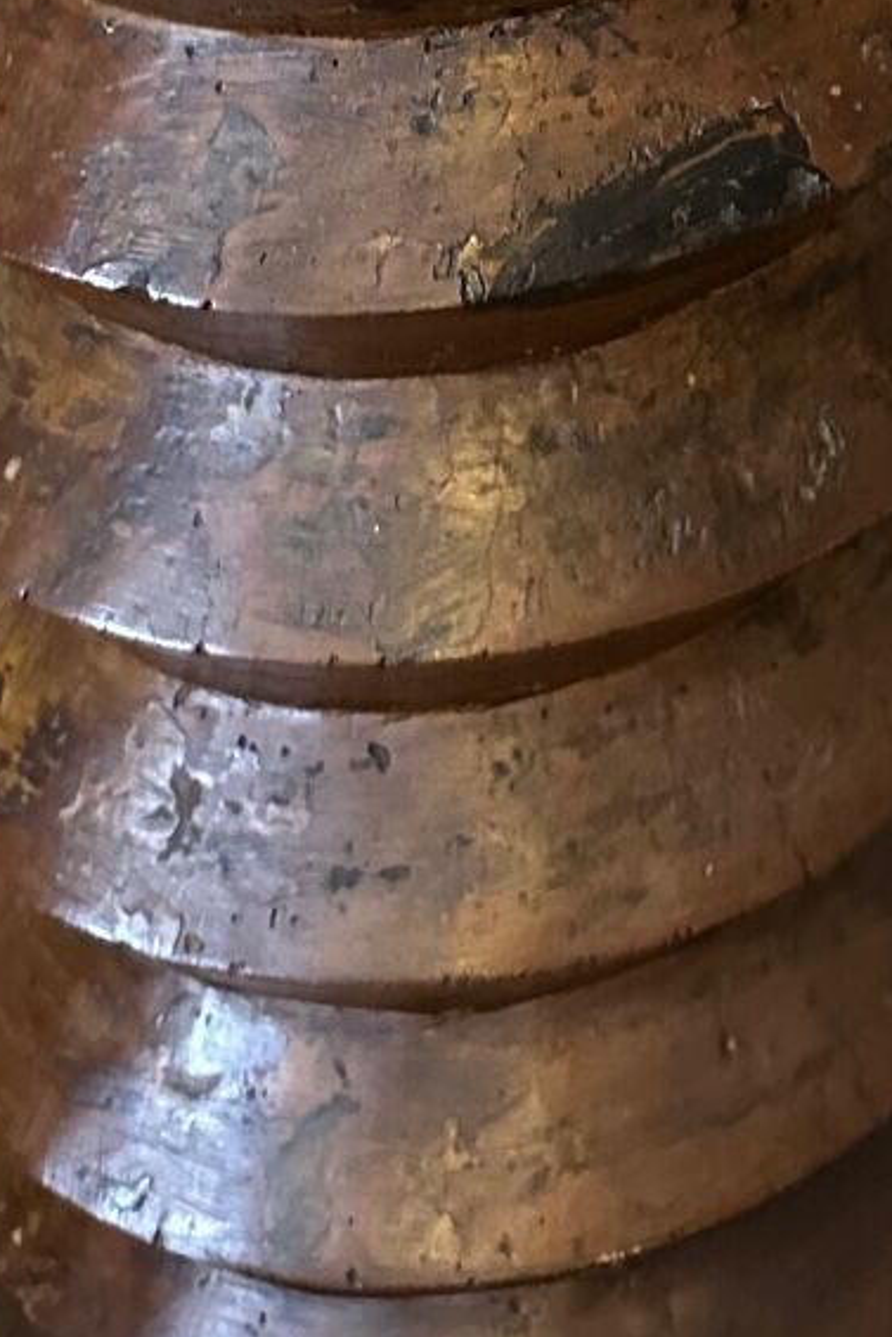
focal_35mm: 89
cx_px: 655
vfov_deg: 19.7
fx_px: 3306
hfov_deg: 15.3
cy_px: -700
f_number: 1.78
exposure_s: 1/50
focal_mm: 6.86
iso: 640
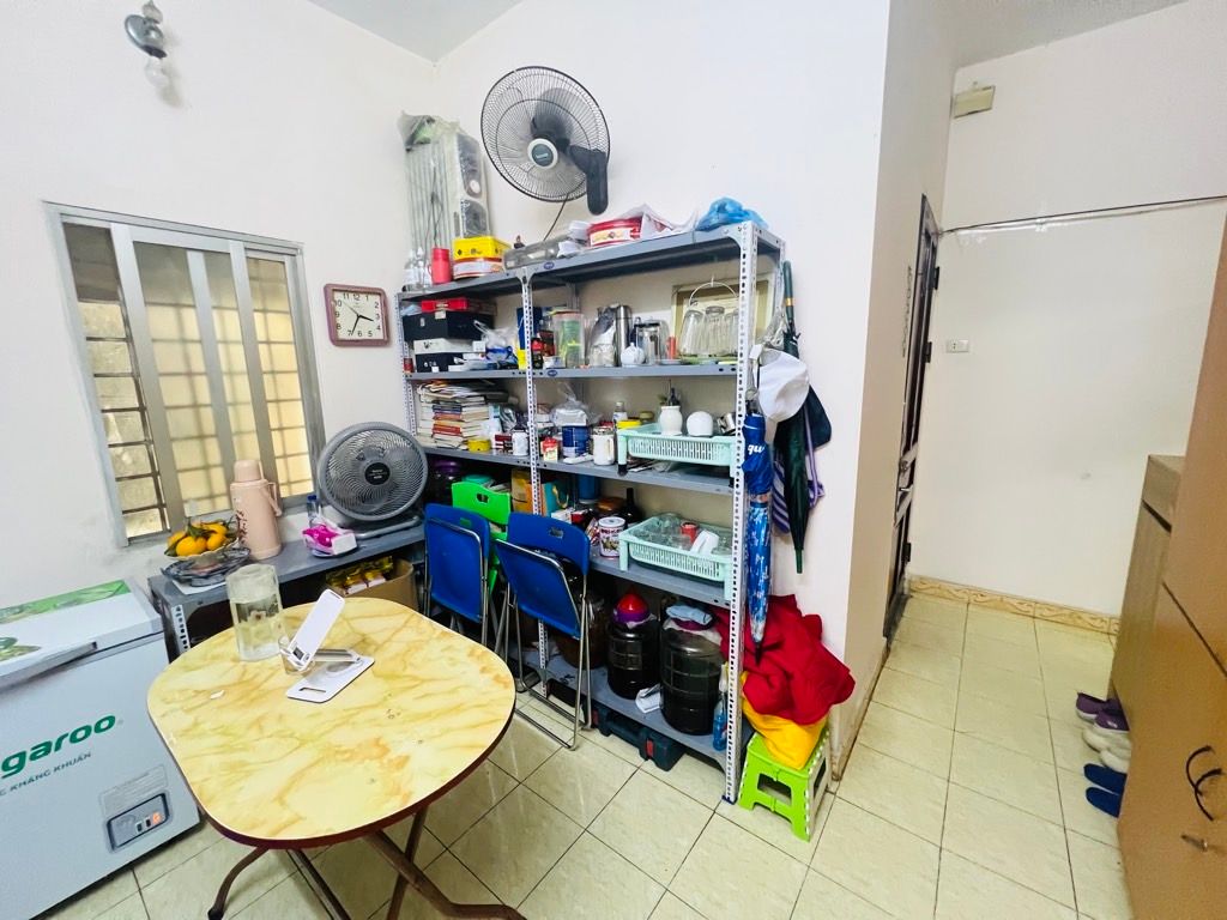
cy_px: 460
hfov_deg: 106.2
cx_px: 614
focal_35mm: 13
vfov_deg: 89.9
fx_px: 461
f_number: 1.8
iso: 500
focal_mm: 1.57
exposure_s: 1/50
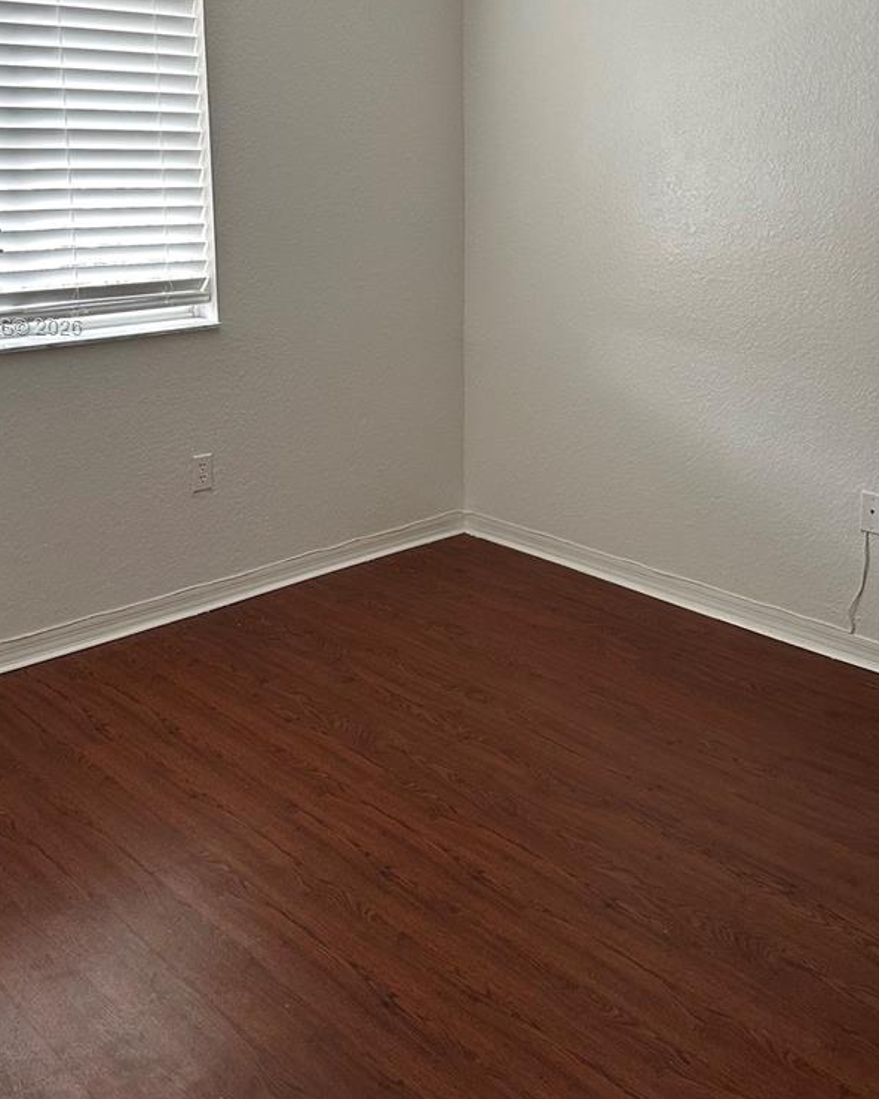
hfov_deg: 39.1
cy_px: 328
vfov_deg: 46.8
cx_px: 474
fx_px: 1236
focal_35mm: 38
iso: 200
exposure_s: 1/120
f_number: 1.78
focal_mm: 6.86
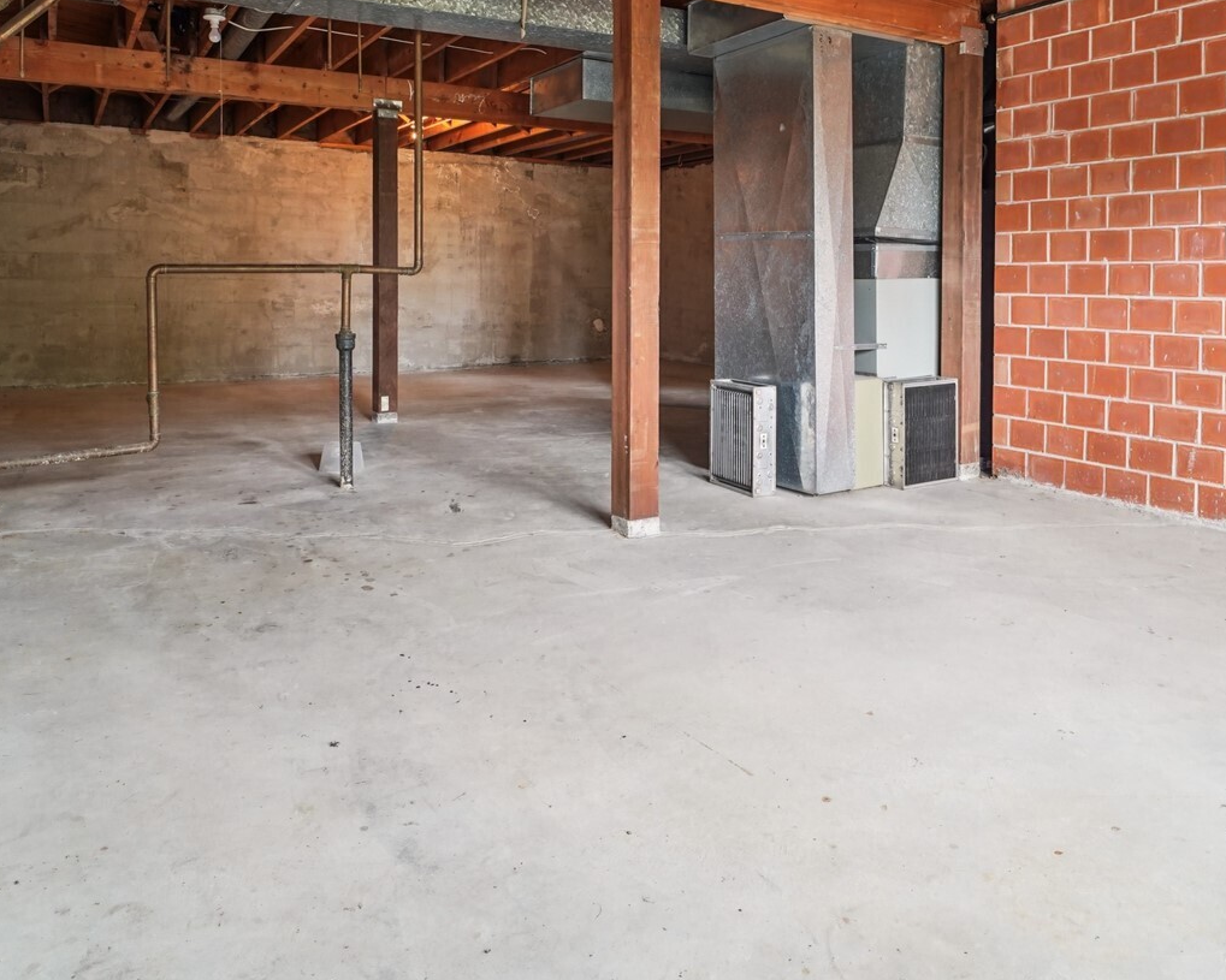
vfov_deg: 55.4
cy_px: 314
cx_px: 629
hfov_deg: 68.1
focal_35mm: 25
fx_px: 907
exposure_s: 1/6
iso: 1600
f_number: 8
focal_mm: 16
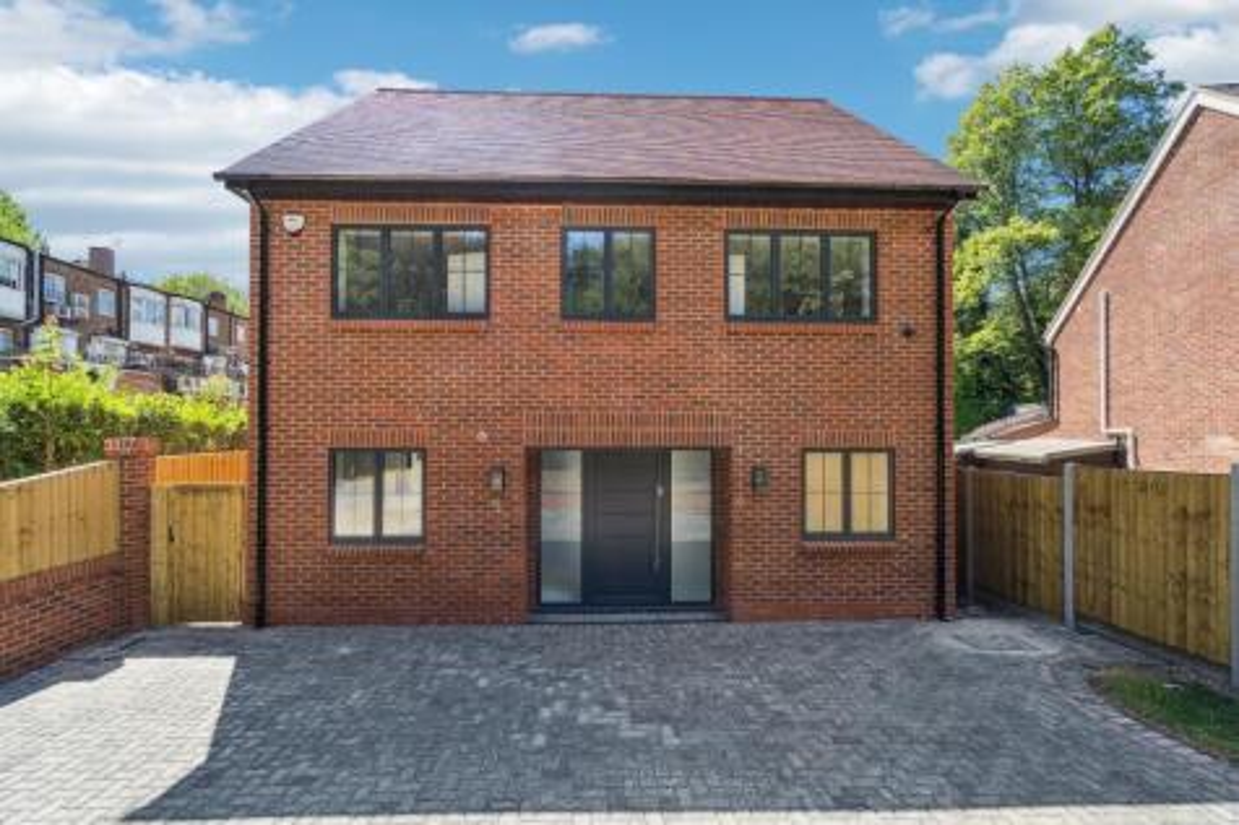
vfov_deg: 73.7
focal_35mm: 16
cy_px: 412
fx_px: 550
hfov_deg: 96.8
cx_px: 620
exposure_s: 1/320
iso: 320
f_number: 5.6
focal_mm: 16
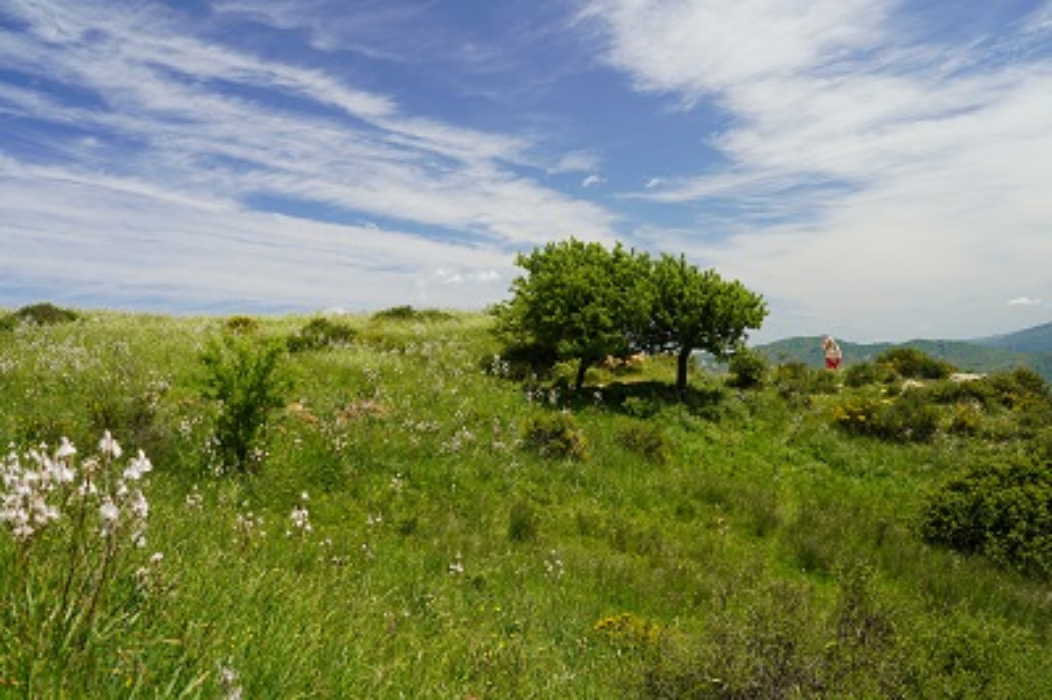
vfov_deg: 34.2
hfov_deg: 49.6
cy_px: 350
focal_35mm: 39
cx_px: 526
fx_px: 1139
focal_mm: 39
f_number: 8
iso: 100
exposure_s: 1/125
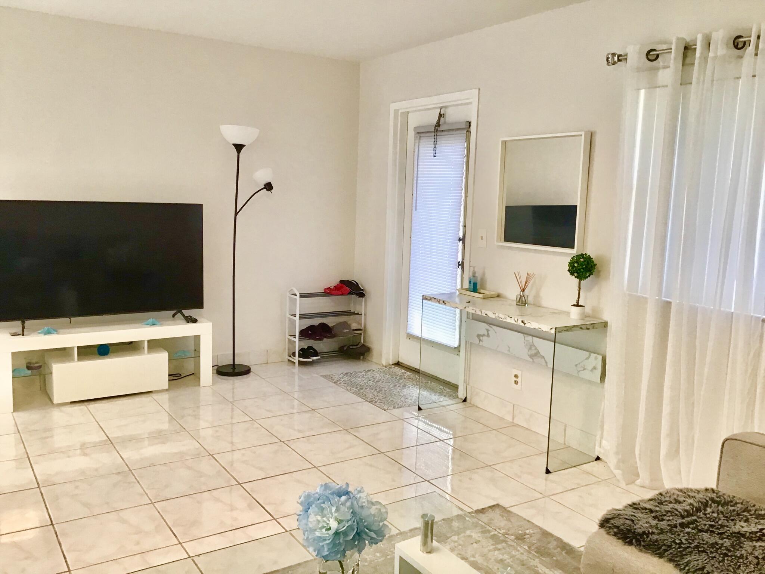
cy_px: 287
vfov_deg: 45.4
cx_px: 382
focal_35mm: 31
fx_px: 685
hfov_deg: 58.4
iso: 64
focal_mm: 3.3
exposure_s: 1/30
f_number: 2.4
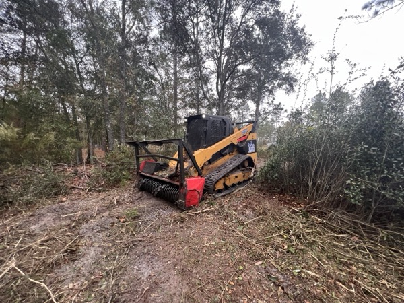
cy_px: 152
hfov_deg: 106.2
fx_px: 152
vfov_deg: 89.9
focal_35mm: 13
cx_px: 202
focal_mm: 1.57
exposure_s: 1/99
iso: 125
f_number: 1.8
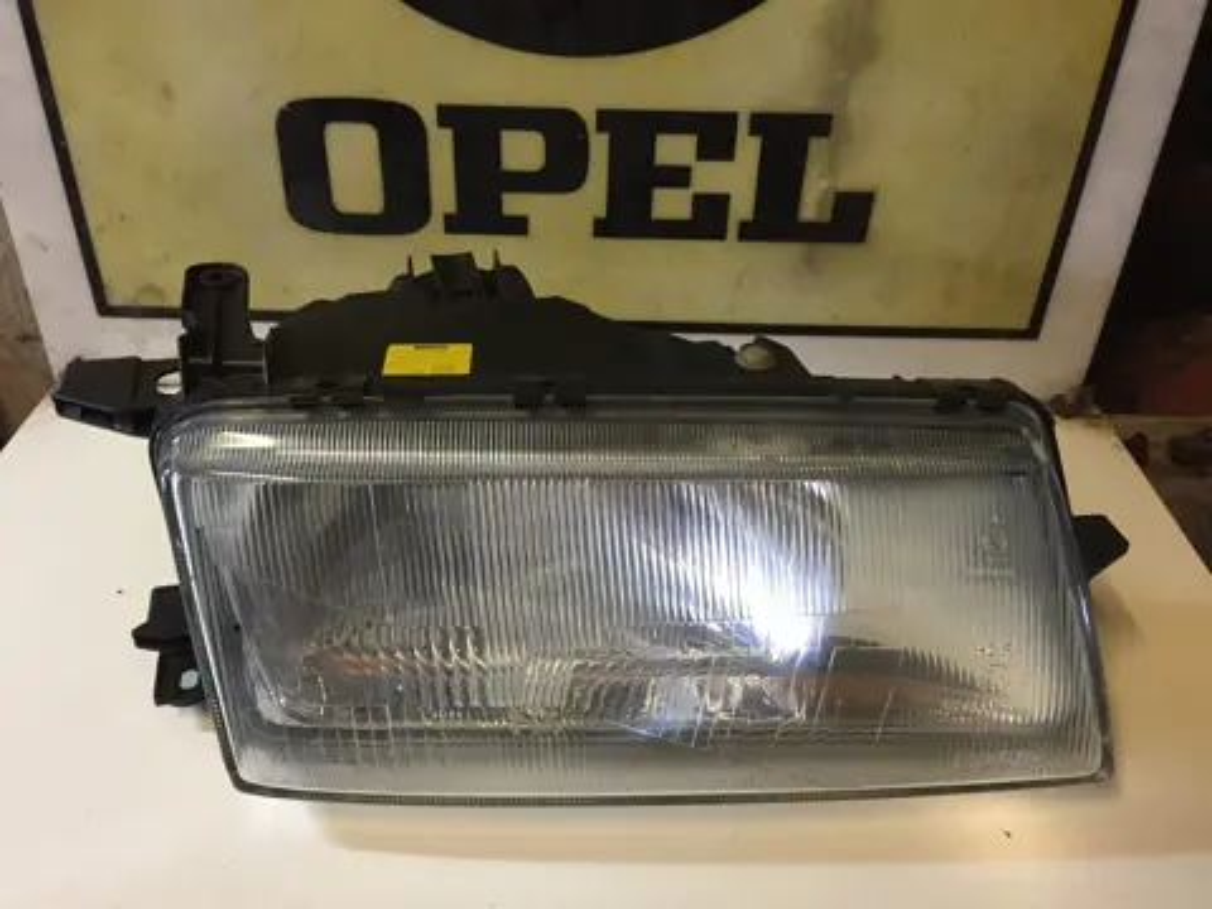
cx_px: 606
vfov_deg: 48.2
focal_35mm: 29
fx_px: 1015
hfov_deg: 61.7
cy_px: 454
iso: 250
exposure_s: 1/33
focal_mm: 4.15
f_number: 2.2
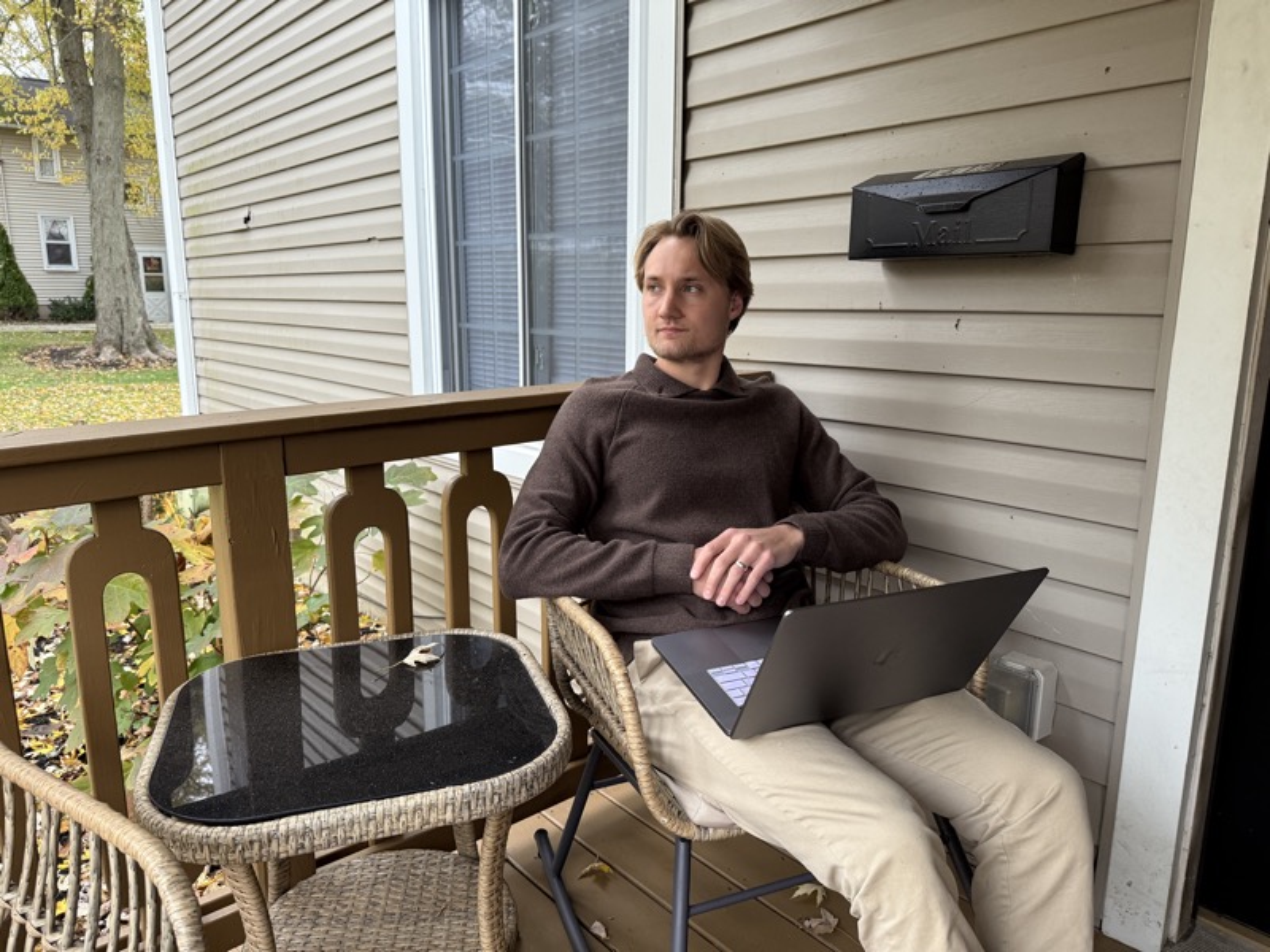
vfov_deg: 56.8
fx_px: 881
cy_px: 476
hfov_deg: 71.6
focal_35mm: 24
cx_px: 635
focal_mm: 6.76
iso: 200
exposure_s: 1/78
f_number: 1.78
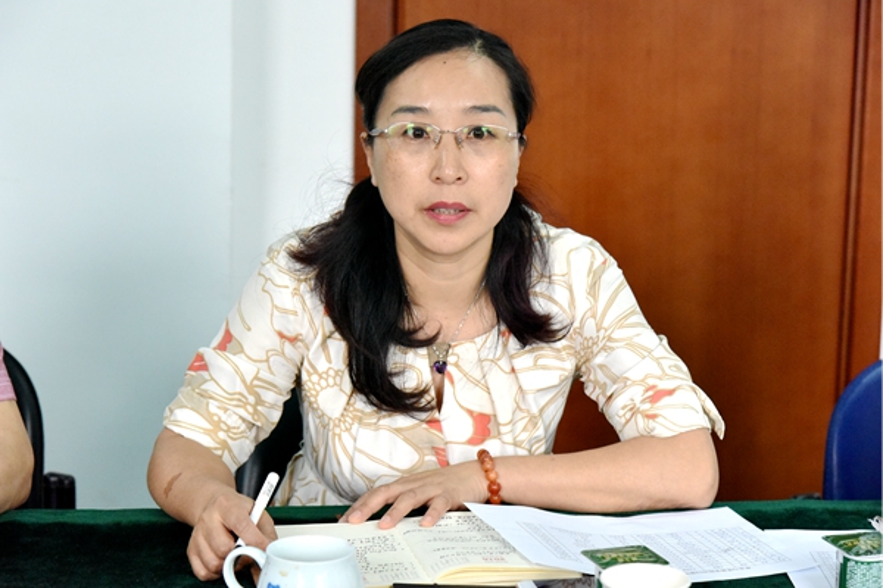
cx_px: 442
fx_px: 2085
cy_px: 294
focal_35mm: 85
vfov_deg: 16.1
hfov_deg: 23.9
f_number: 5
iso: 6400
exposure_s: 1/320
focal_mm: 85
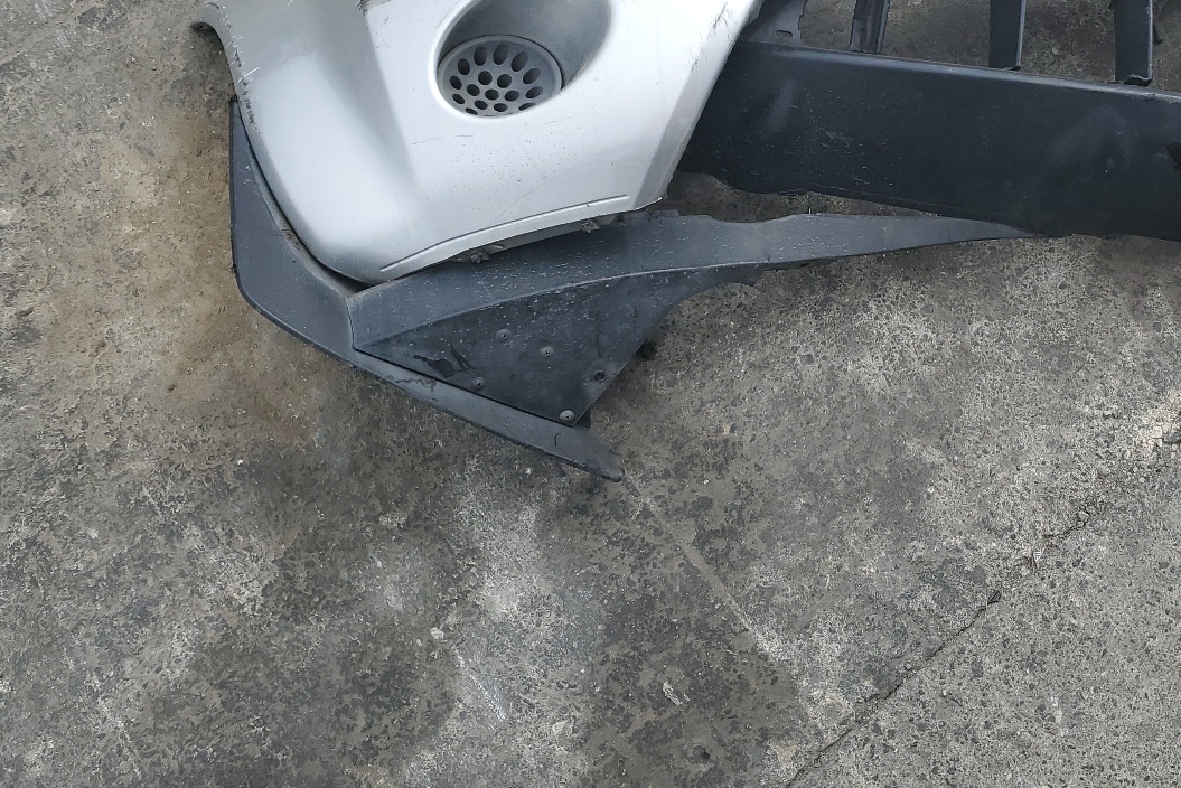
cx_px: 889
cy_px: 231
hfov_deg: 45.7
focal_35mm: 41
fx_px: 1345
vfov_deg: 32.2
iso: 50
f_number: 1.5
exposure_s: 1/2500
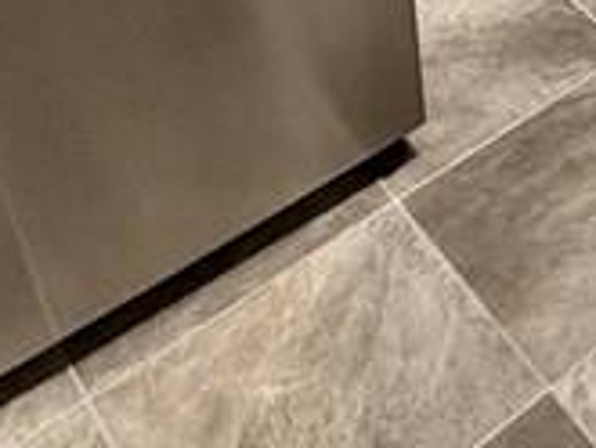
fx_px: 1499
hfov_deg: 18.4
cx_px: 1022
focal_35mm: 87
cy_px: -650
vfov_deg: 12.8
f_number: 2.2
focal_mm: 2.22
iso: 320
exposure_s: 1/60
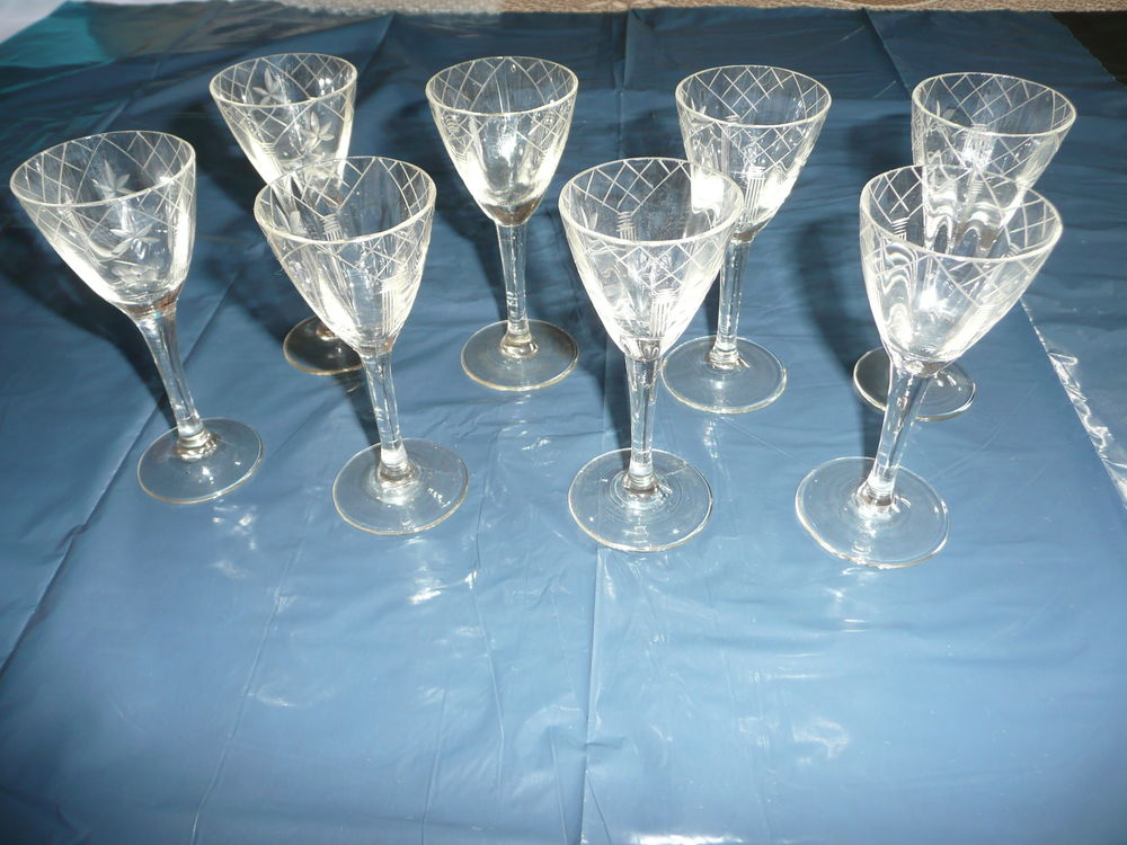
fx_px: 912
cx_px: 564
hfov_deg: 63.4
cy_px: 422
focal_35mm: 28
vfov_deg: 49.7
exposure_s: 1/30
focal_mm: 4.6
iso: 100
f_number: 3.3
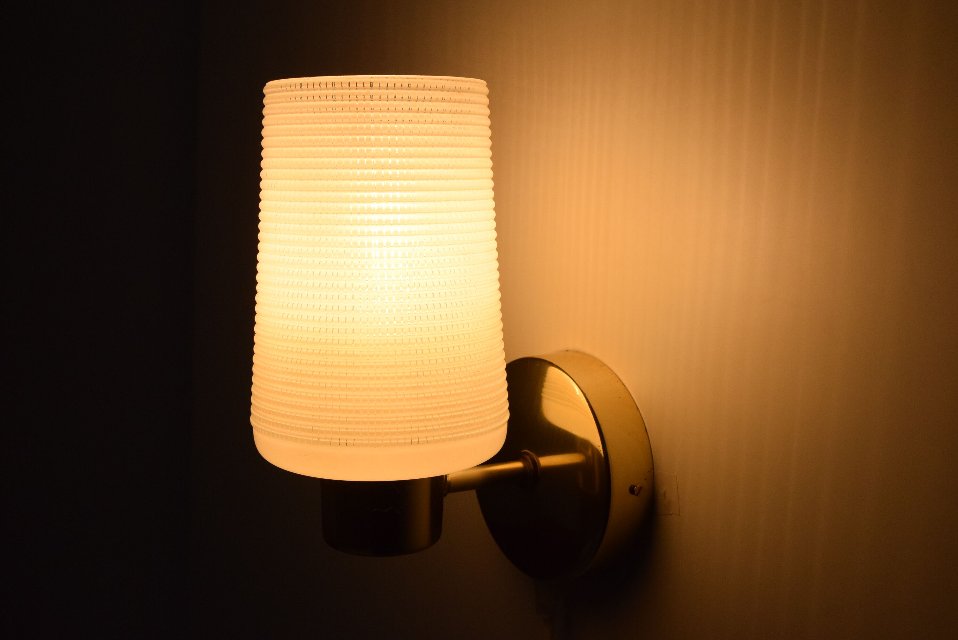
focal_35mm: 46
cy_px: 320
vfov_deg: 29.0
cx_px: 479
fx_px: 1238
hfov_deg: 42.3
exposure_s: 1/320
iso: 1600
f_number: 9
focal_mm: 31
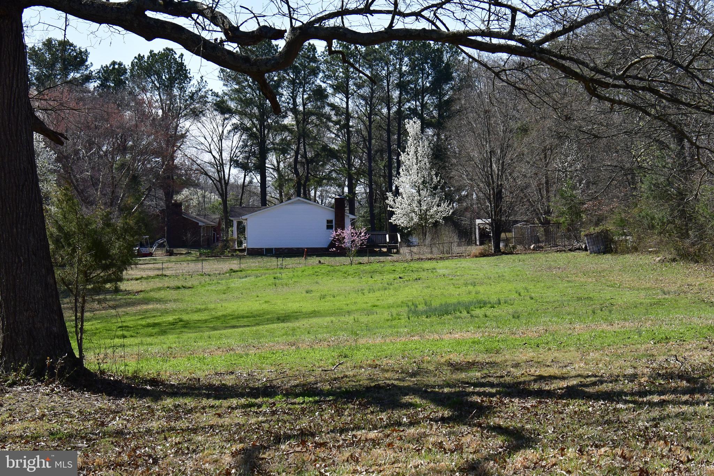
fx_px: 2578
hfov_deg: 15.8
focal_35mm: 130
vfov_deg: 10.5
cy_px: 238
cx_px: 357
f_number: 8
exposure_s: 1/1600
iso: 800
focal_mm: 65
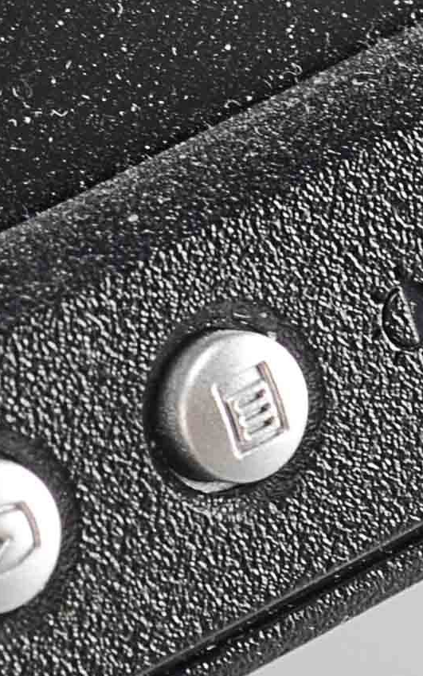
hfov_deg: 2.7
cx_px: 239
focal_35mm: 487
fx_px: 8977
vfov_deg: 4.3
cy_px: -96
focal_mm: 55
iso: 100
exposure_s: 1/80
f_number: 9
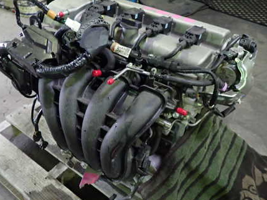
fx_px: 270
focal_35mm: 35
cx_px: 119
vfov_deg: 40.6
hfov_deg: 52.6
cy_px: 109
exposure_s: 1/30
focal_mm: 4.5
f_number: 2
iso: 640
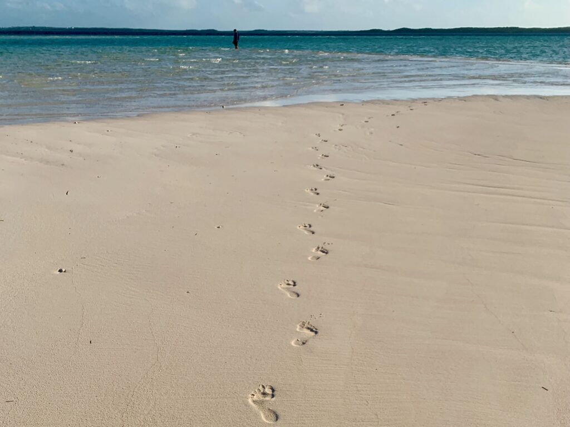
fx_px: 428
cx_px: 285
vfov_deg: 53.1
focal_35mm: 26
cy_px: 214
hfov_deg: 67.3
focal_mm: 4.25
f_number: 1.8
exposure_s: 1/3650
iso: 25
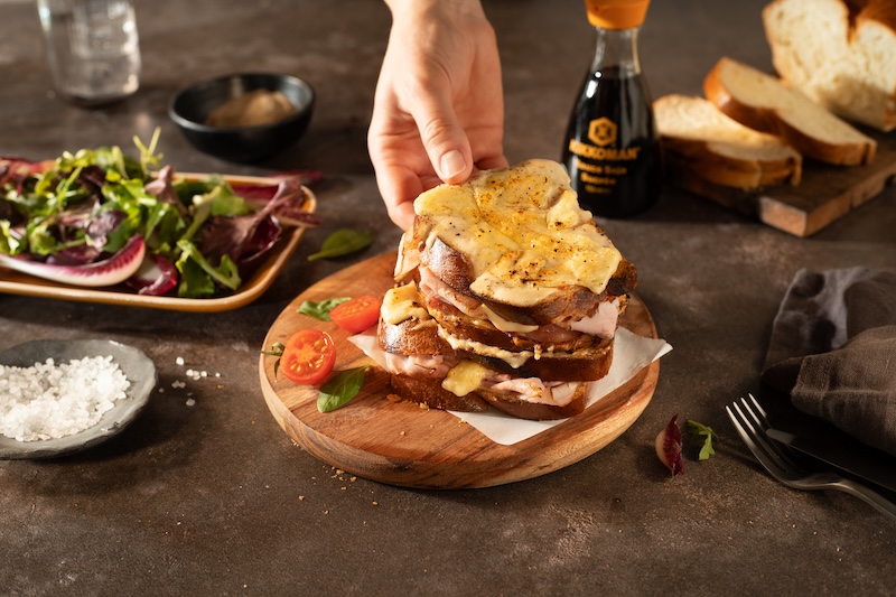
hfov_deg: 39.6
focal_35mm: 50
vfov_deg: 27.0
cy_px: 298
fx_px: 1244
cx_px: 448
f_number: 5.6
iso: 400
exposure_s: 1/100
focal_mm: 50
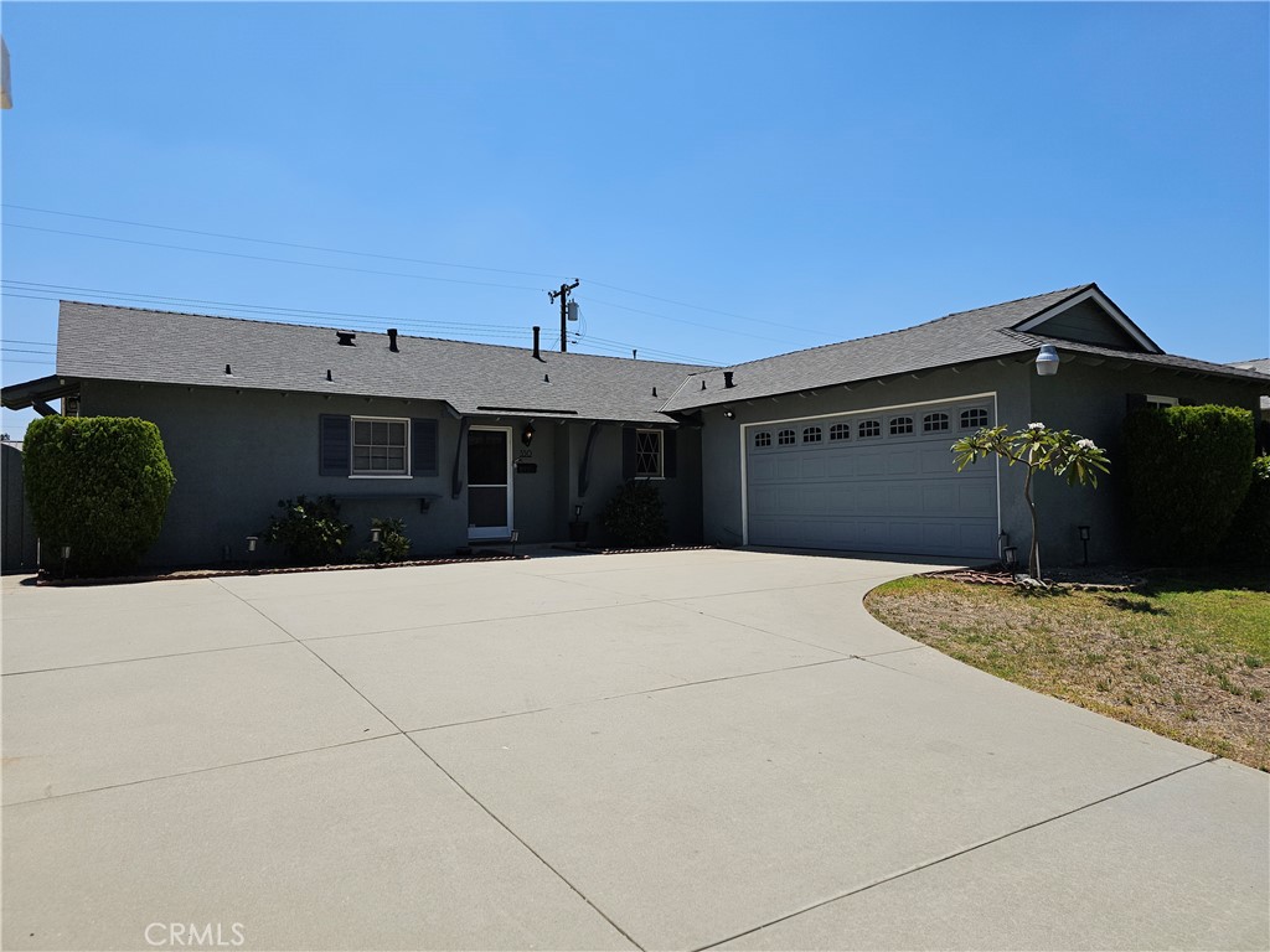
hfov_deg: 73.9
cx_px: 635
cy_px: 476
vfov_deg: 58.9
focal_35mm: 23
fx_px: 844
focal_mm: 6.3
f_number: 1.7
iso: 10
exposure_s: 1/1350
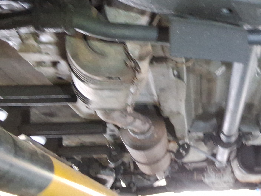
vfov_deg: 22.5
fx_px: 490
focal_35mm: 65
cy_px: 62
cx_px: 273
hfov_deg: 27.7
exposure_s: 1/30
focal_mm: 2.91
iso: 158
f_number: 1.9
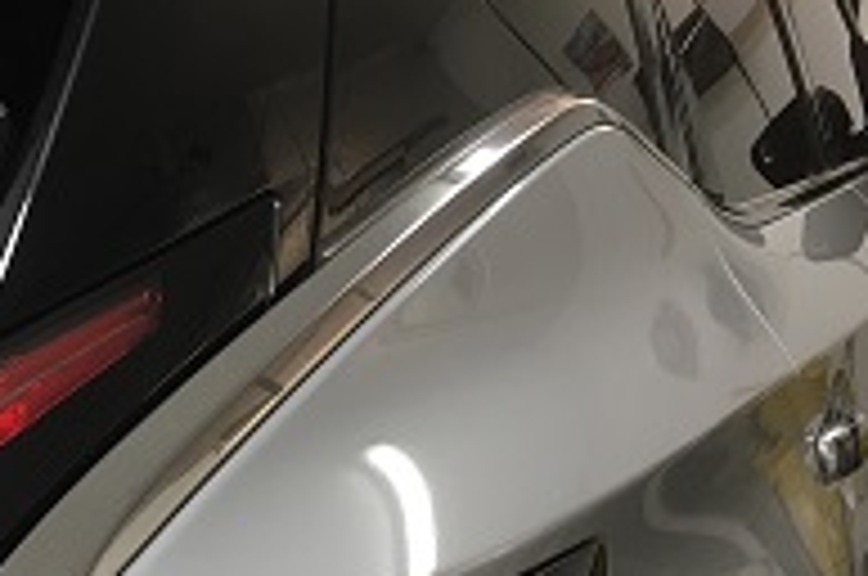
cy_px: 367
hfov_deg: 26.5
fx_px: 1733
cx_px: -13
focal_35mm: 72
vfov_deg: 18.8
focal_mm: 4.15
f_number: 2.2
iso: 50
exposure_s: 1/30
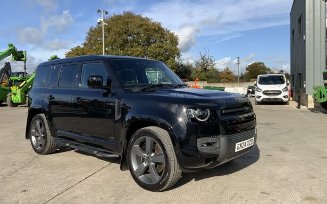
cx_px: 166
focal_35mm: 32
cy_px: 92
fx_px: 285
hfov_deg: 59.7
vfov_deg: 39.4
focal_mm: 3
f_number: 1.8
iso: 16
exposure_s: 1/2227
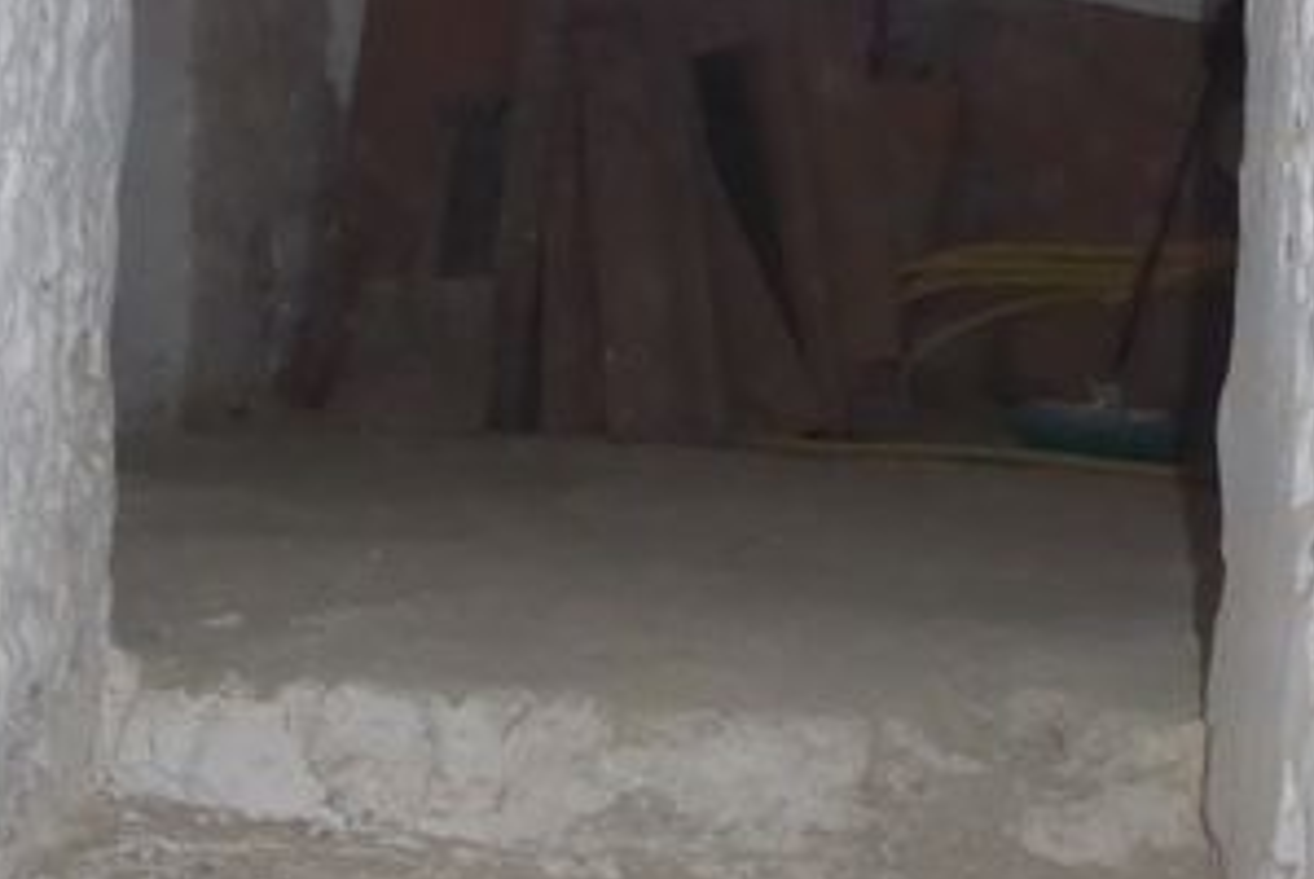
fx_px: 2594
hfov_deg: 28.2
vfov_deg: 18.8
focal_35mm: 71
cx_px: 433
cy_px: 22
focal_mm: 5
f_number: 3.5
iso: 800
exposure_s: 1/125
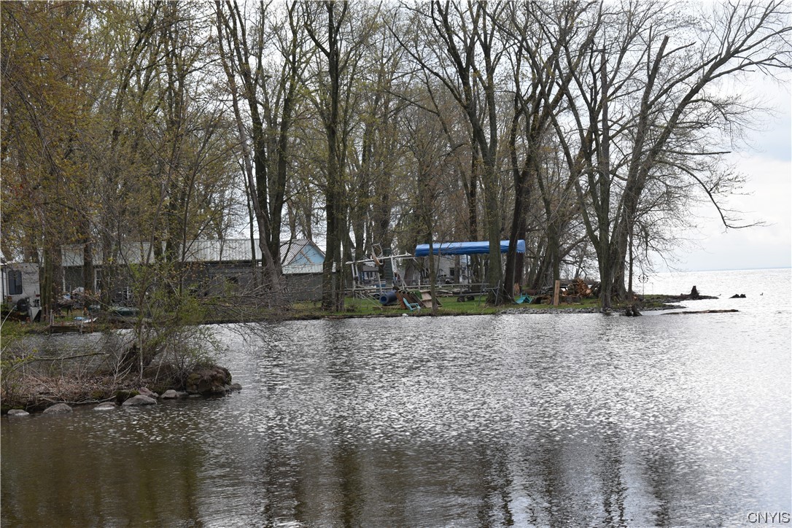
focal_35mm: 82
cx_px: 396
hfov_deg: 24.6
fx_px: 1815
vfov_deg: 16.6
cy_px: 264
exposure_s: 1/250
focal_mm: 55
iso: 200
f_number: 7.1
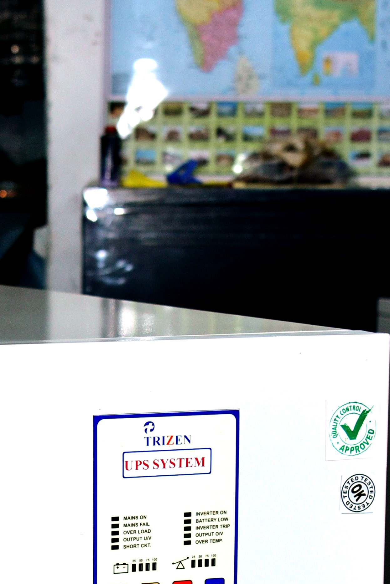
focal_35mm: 129
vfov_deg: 15.7
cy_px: 550
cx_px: -3
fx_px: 2094
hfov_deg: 10.5
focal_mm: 40
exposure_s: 1/125
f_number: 5.6
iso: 640
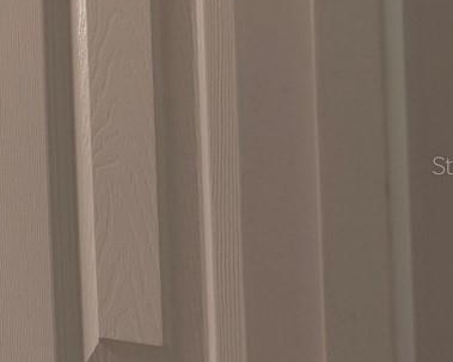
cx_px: -411
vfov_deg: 15.5
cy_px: 165
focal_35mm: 99
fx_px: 1327
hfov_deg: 15.9
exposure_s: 1/120
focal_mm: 6.76
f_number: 1.78
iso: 160
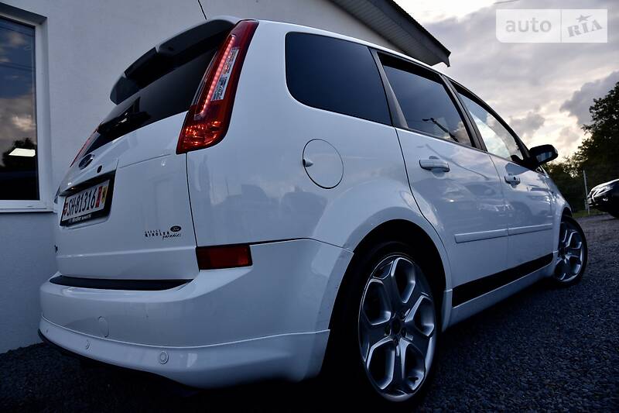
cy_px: 206
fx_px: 413
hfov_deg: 73.8
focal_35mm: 24
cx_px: 310
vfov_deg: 53.1
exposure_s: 1/250
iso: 220
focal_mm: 24
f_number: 8
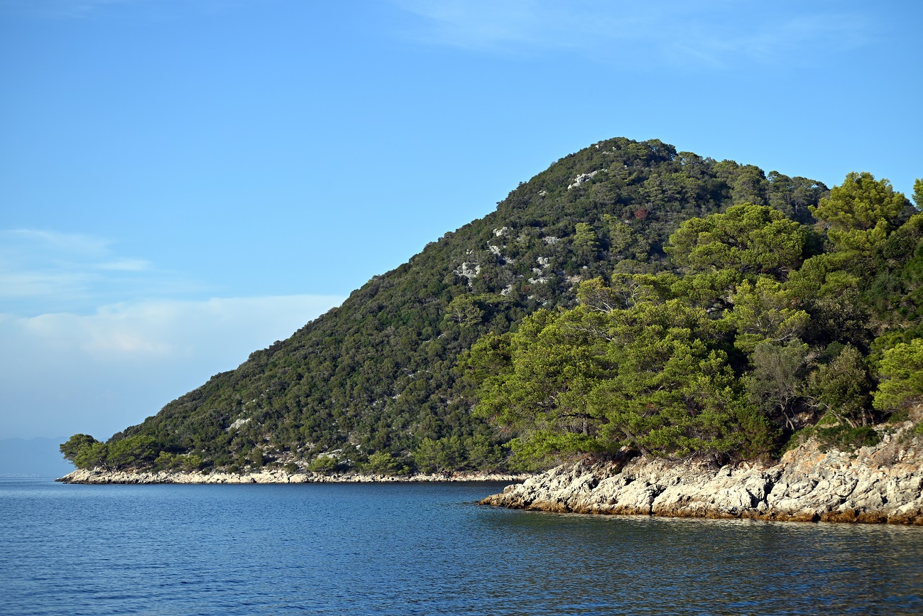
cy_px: 308
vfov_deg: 18.2
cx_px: 462
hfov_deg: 27.0
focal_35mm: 75
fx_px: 1923
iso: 125
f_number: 5.6
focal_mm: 75
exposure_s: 1/500
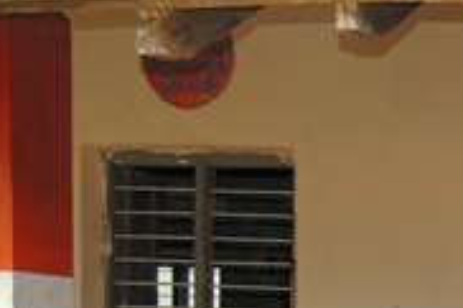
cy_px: 471
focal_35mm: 103
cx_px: 654
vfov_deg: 12.6
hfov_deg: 18.1
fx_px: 1323
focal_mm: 5.3
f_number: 3.1
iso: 100
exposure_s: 1/125
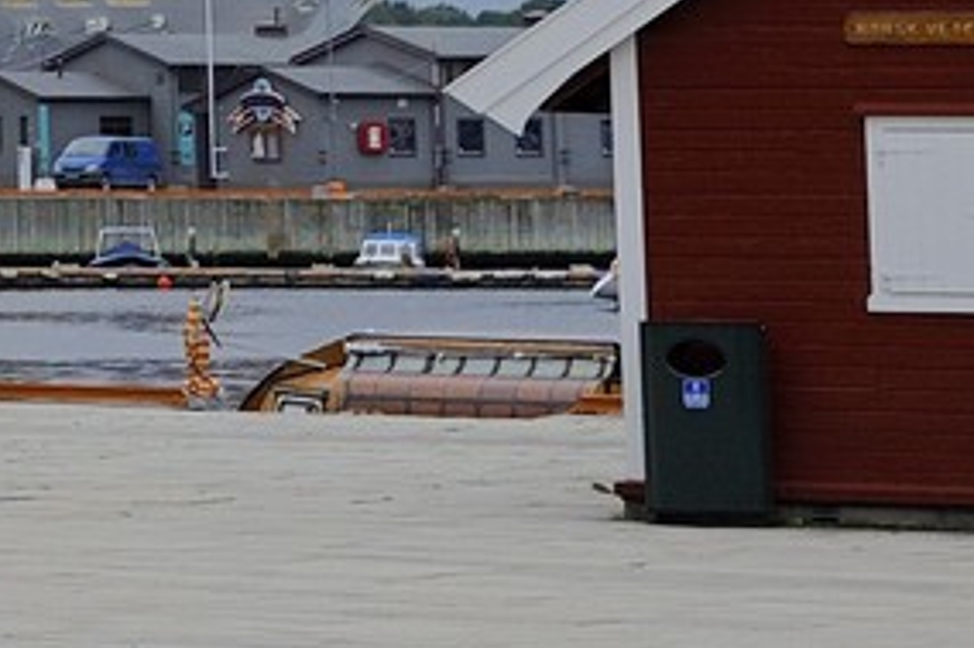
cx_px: -1245
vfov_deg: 4.2
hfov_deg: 6.3
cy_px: -1059
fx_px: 8544
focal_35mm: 316
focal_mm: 56
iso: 400
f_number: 5
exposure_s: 1/160
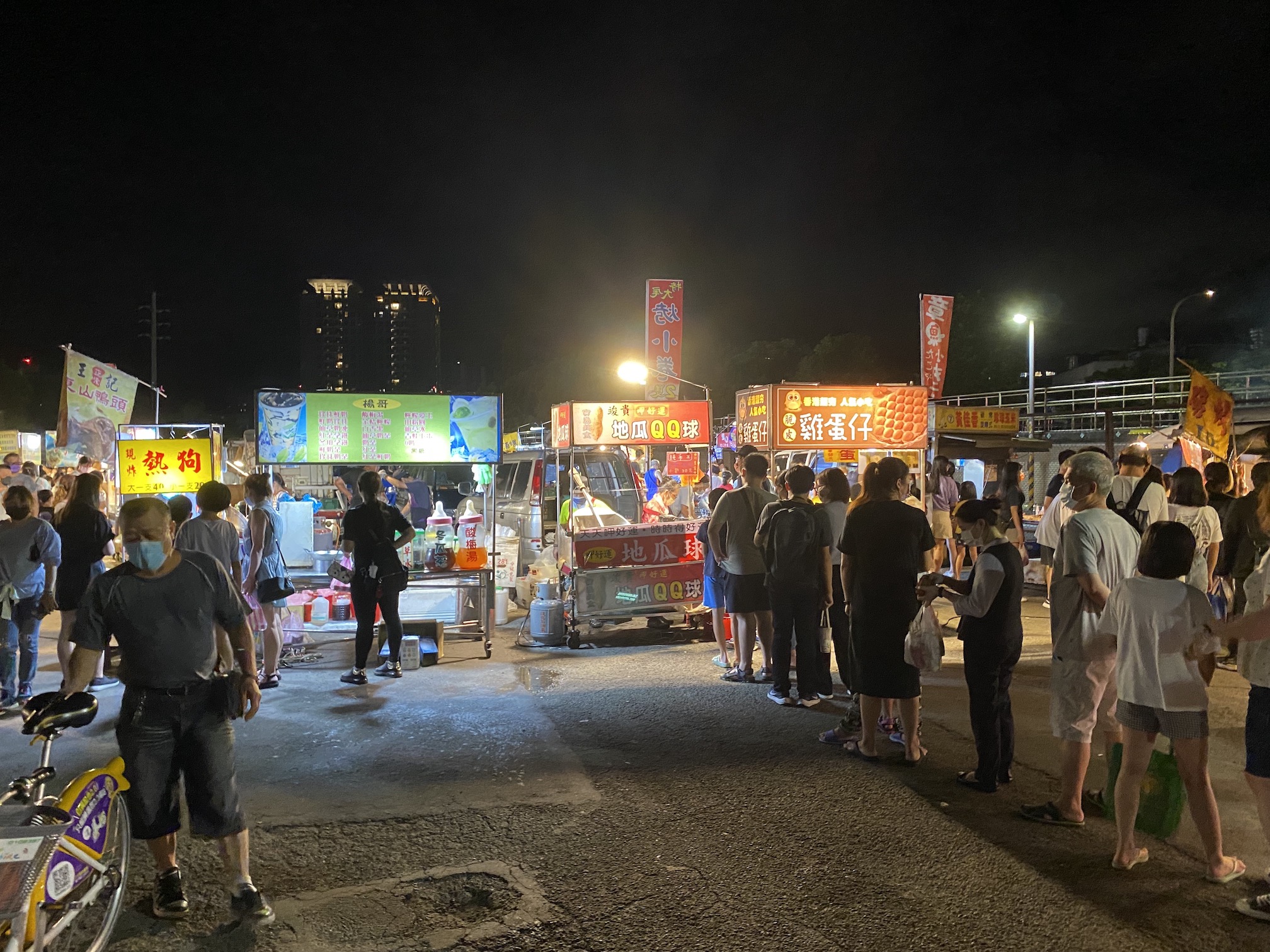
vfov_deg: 53.1
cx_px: 635
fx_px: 954
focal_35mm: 26
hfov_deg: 67.3
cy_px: 476
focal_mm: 4.25
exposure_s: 1/30
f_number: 1.8
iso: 500
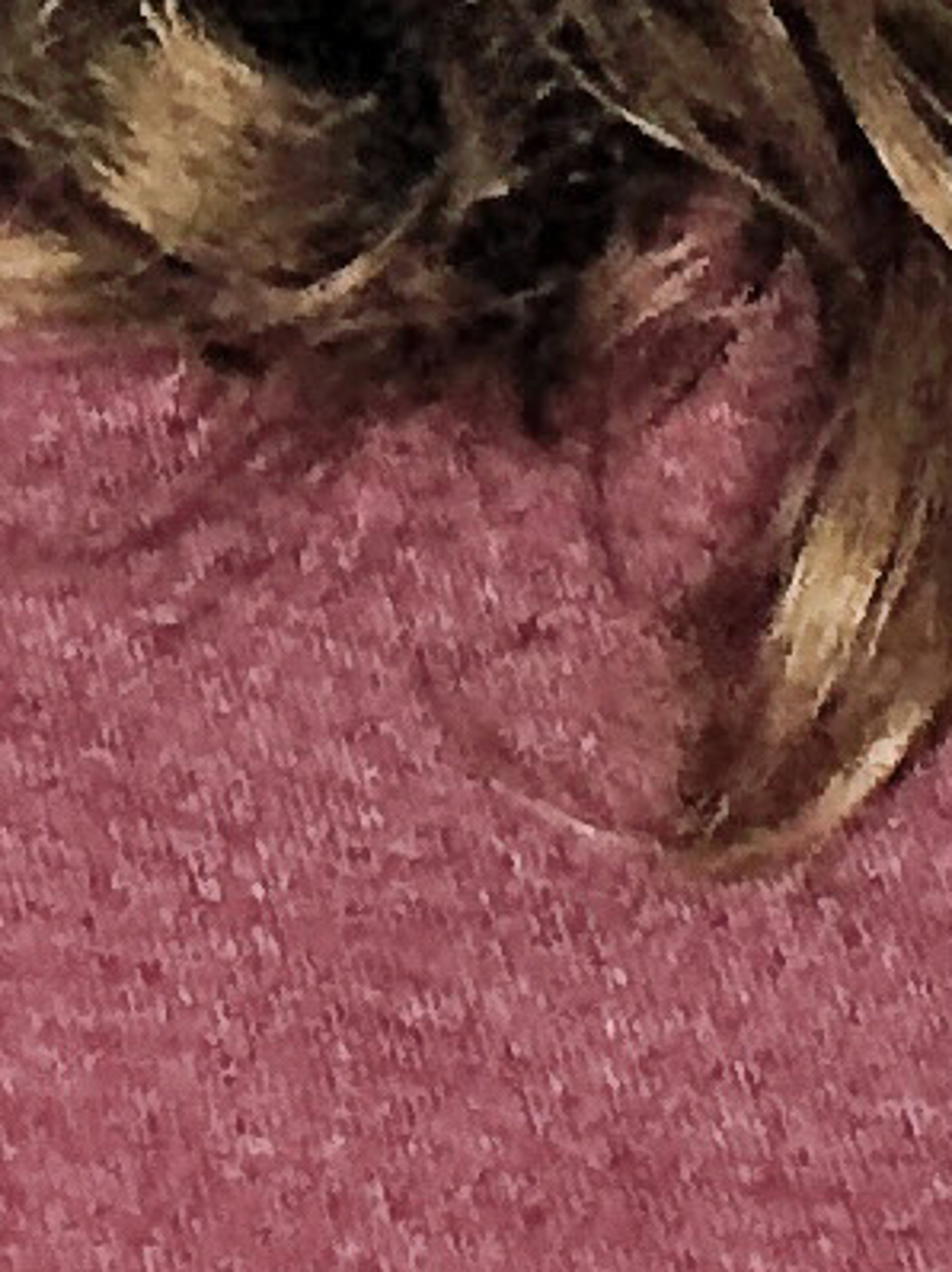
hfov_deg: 8.9
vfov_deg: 9.9
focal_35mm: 166
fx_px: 6094
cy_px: -2138
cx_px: 1038
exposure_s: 1/60
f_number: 1.9
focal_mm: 2.69
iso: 125
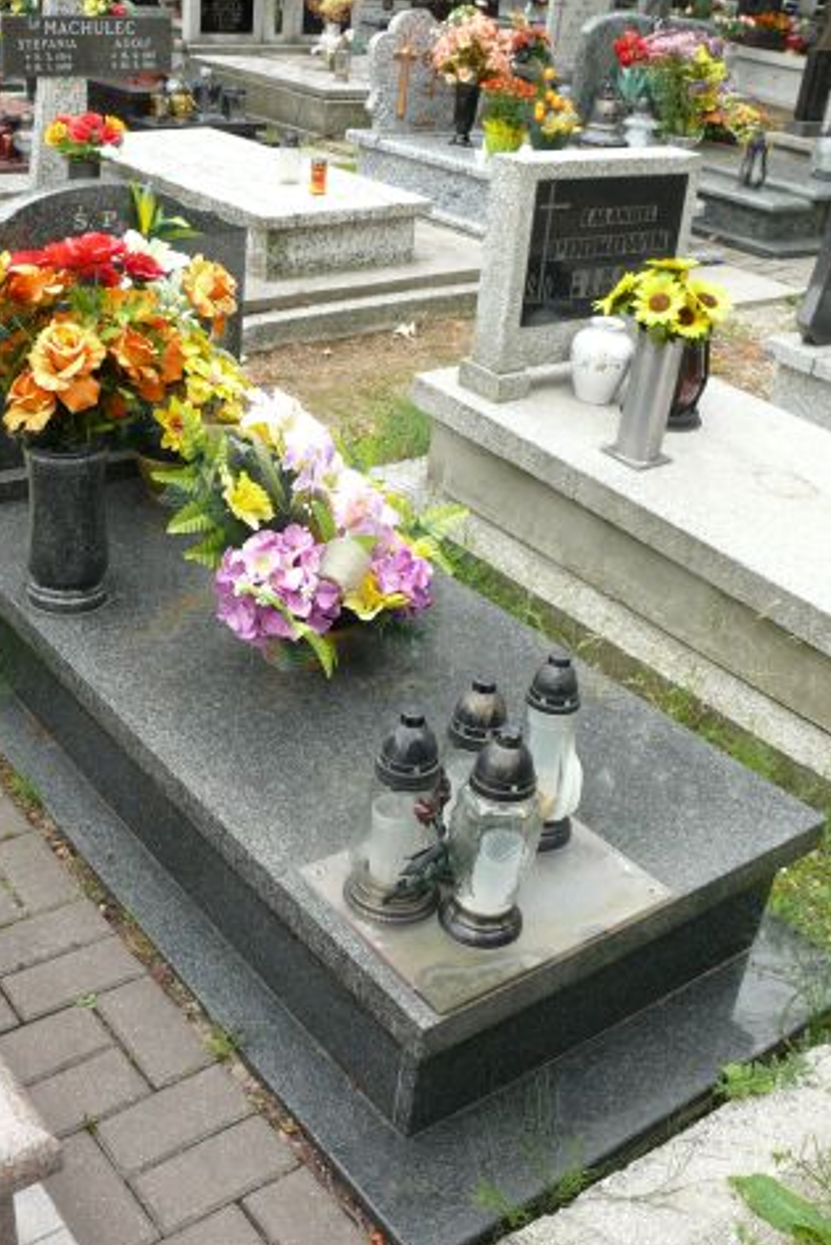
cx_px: 361
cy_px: 628
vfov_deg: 51.9
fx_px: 1280
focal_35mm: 37
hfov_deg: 35.9
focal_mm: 7.4
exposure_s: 1/125
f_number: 3.6
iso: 100
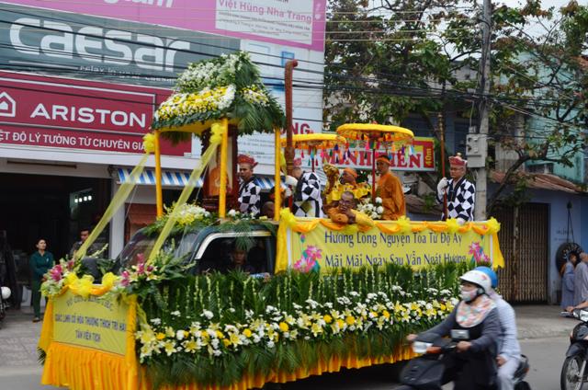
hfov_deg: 41.2
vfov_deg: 28.0
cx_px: 294
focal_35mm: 48
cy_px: 195
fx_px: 782
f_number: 13
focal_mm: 32
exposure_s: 1/60
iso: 250
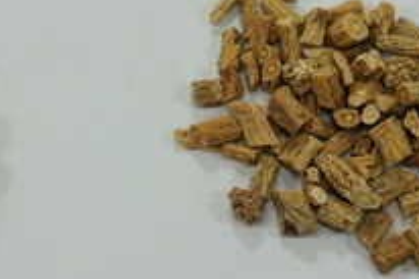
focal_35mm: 170
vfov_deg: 8.1
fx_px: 1977
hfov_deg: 12.0
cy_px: 105
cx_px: 77
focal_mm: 70
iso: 640
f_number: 4
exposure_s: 1/160
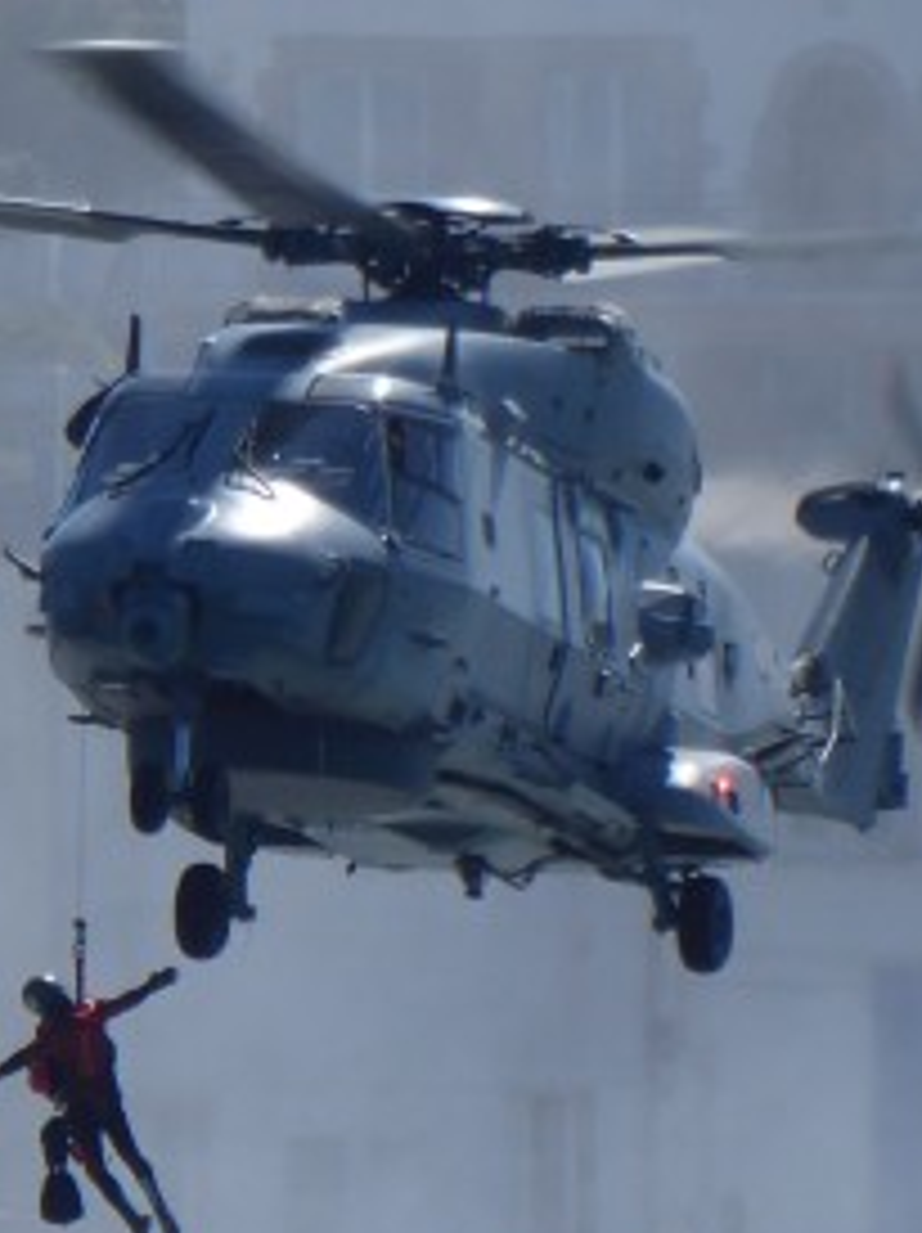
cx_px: -783
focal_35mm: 1589
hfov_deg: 0.9
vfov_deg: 1.2
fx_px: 56519
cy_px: 1033
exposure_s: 1/500
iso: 80
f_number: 6
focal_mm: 89.6
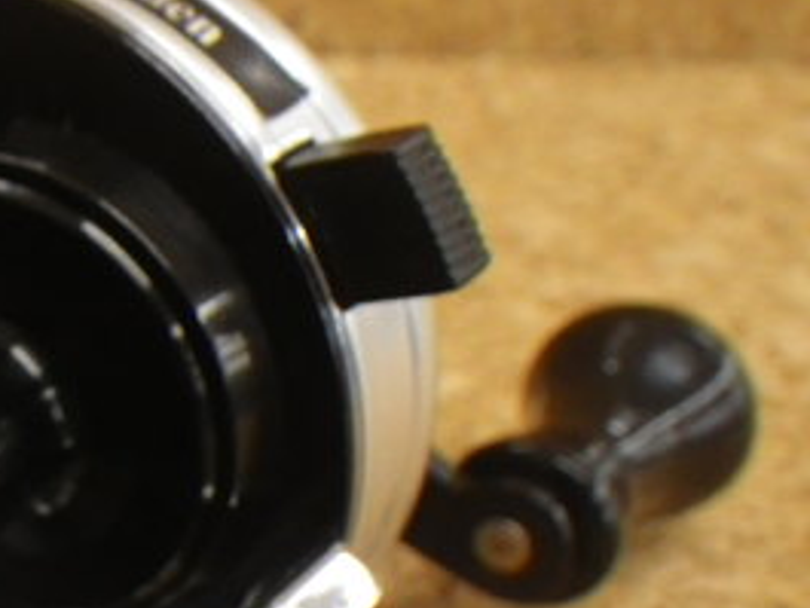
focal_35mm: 82
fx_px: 1920
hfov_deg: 22.6
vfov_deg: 17.8
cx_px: -67
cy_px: 522
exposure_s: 1/50
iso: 400
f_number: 3.8
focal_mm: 6.1
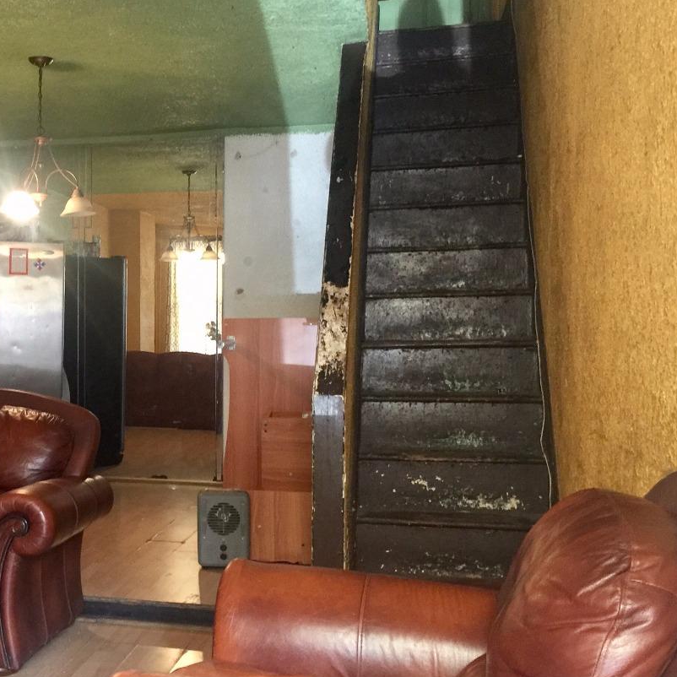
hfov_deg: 35.3
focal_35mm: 46
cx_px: 115
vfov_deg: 36.8
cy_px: 373
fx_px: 1018
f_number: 2.2
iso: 100
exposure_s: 1/15
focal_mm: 4.15
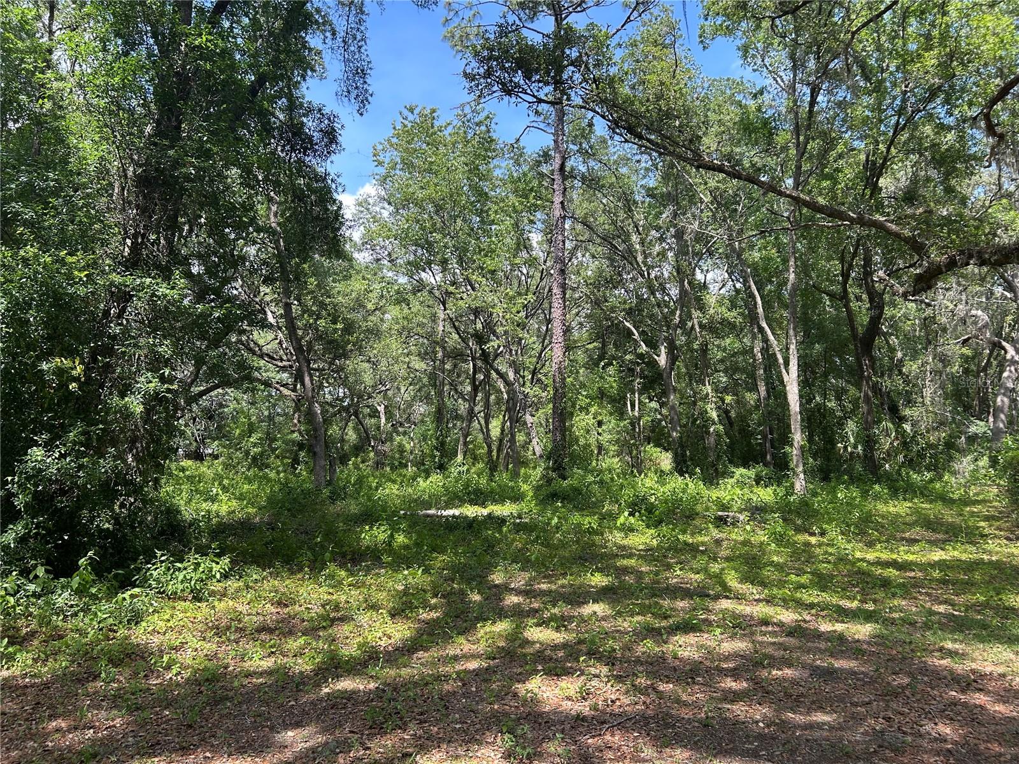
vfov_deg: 53.1
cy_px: 382
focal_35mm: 26
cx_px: 510
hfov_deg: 67.3
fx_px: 765
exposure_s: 1/733
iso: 50
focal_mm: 5.7
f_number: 1.5
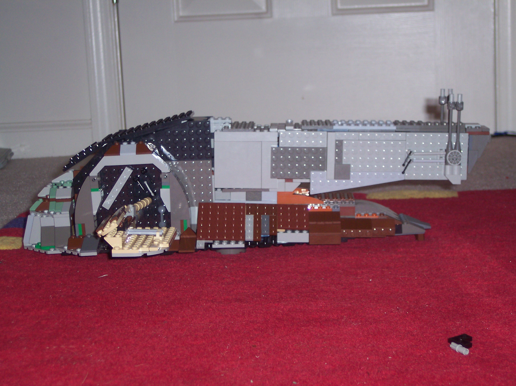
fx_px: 1132
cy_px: 193
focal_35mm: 76
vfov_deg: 19.4
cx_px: 258
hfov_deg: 25.7
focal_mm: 16
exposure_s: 1/45
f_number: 3.8
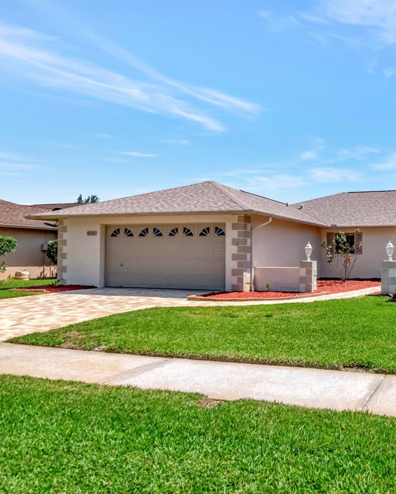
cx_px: 351
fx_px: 406
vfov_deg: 62.7
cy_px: 248
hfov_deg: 47.2
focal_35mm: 28
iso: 1000
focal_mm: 13
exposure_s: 1/3200
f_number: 8
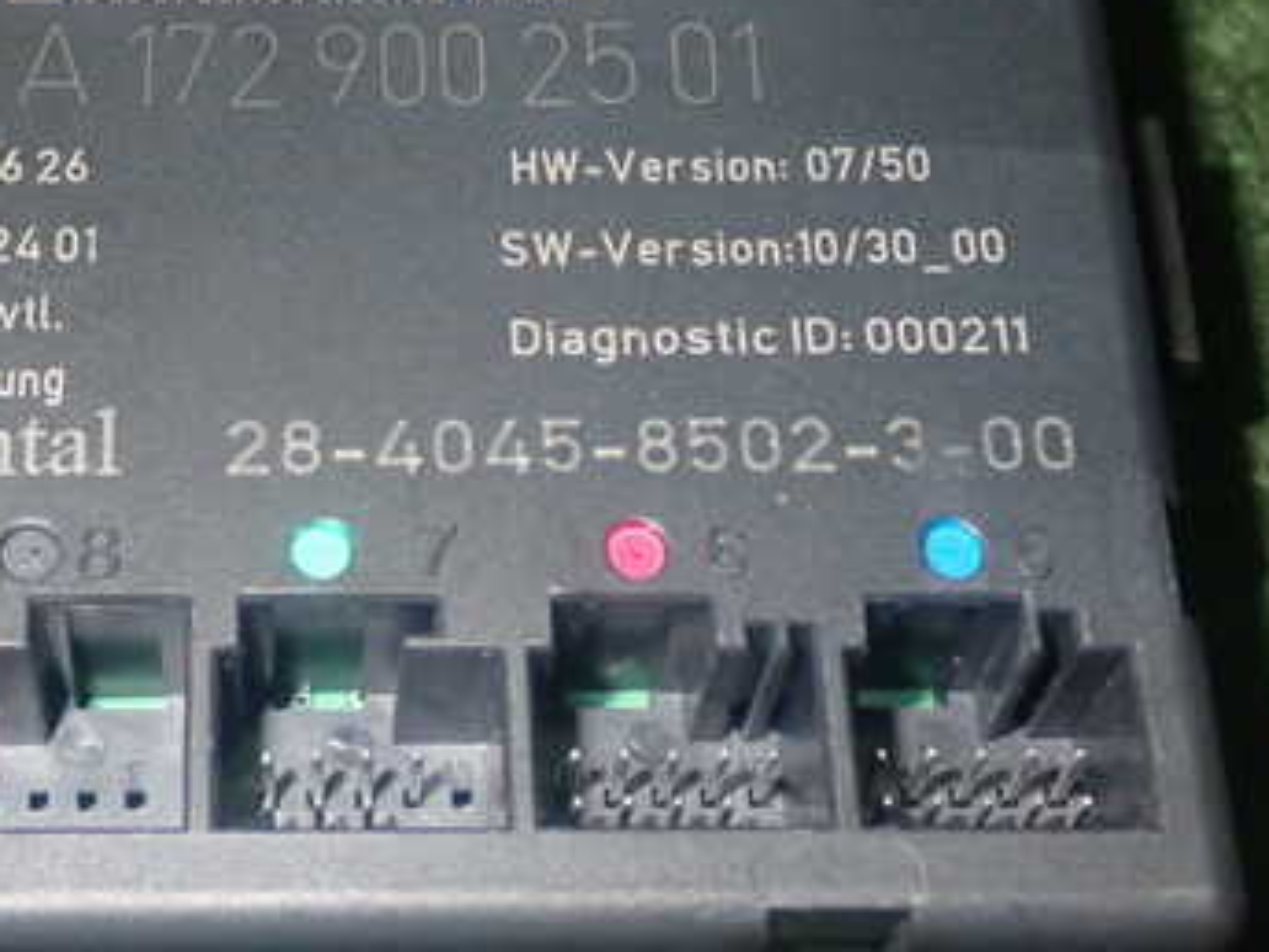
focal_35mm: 82
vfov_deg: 17.9
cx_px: 295
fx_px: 3006
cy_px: 277
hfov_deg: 23.6
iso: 640
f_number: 9
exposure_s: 1/50
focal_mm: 8.4
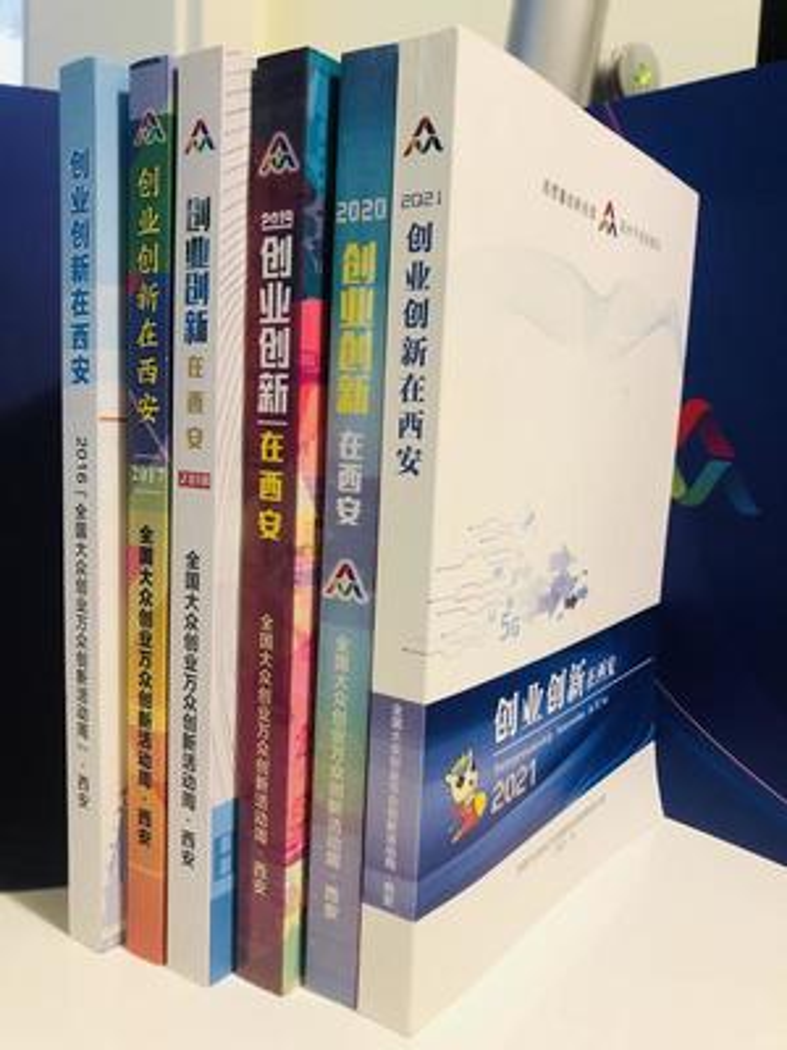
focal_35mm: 28
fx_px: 849
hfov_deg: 49.7
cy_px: 525
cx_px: 394
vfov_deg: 63.4
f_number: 1.8
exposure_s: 1/15
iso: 50
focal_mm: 3.99
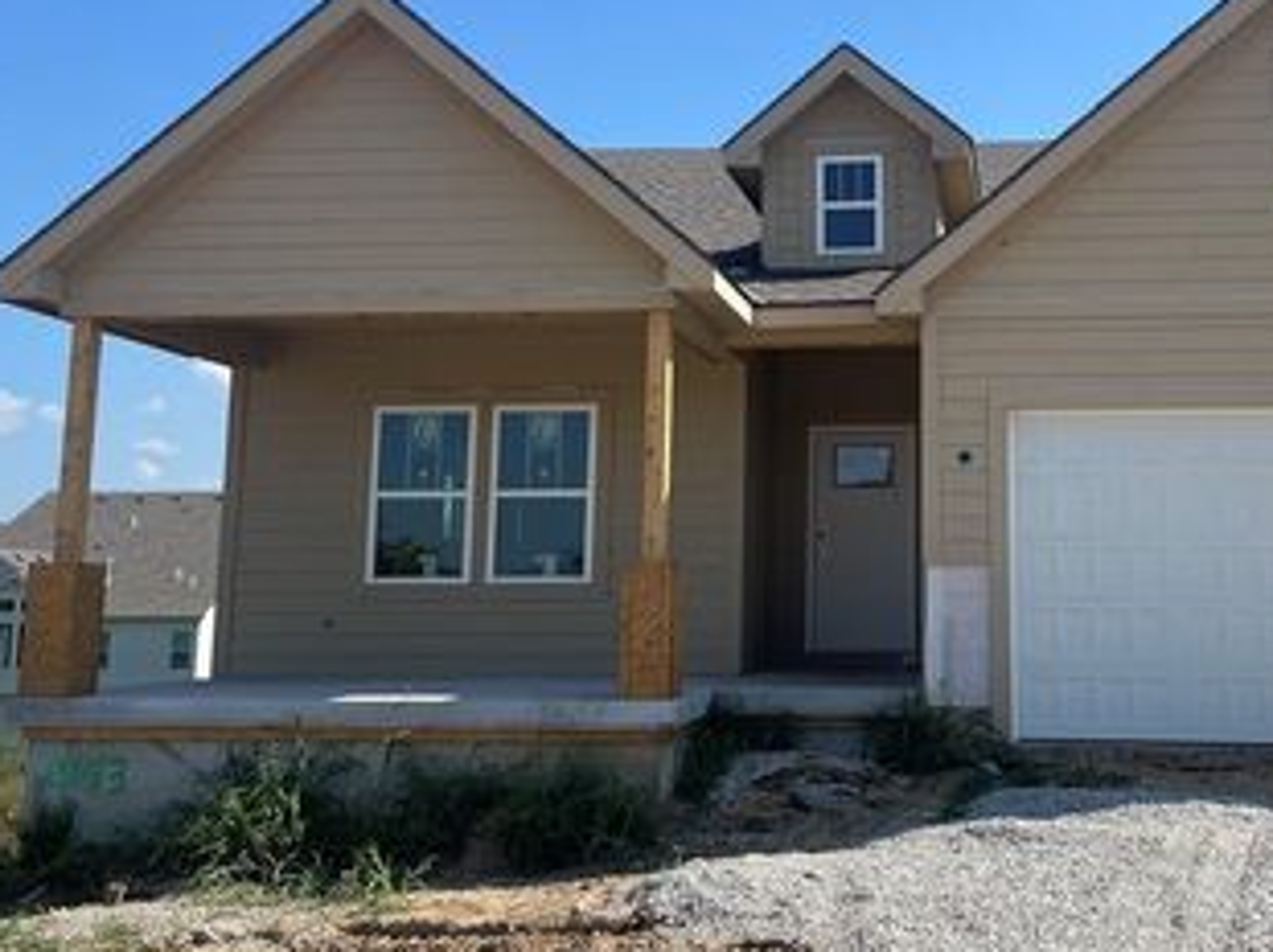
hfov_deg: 43.7
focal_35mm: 42
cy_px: 392
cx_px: 912
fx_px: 1543
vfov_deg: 34.2
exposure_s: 1/3300
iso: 32
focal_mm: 4.2
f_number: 1.6
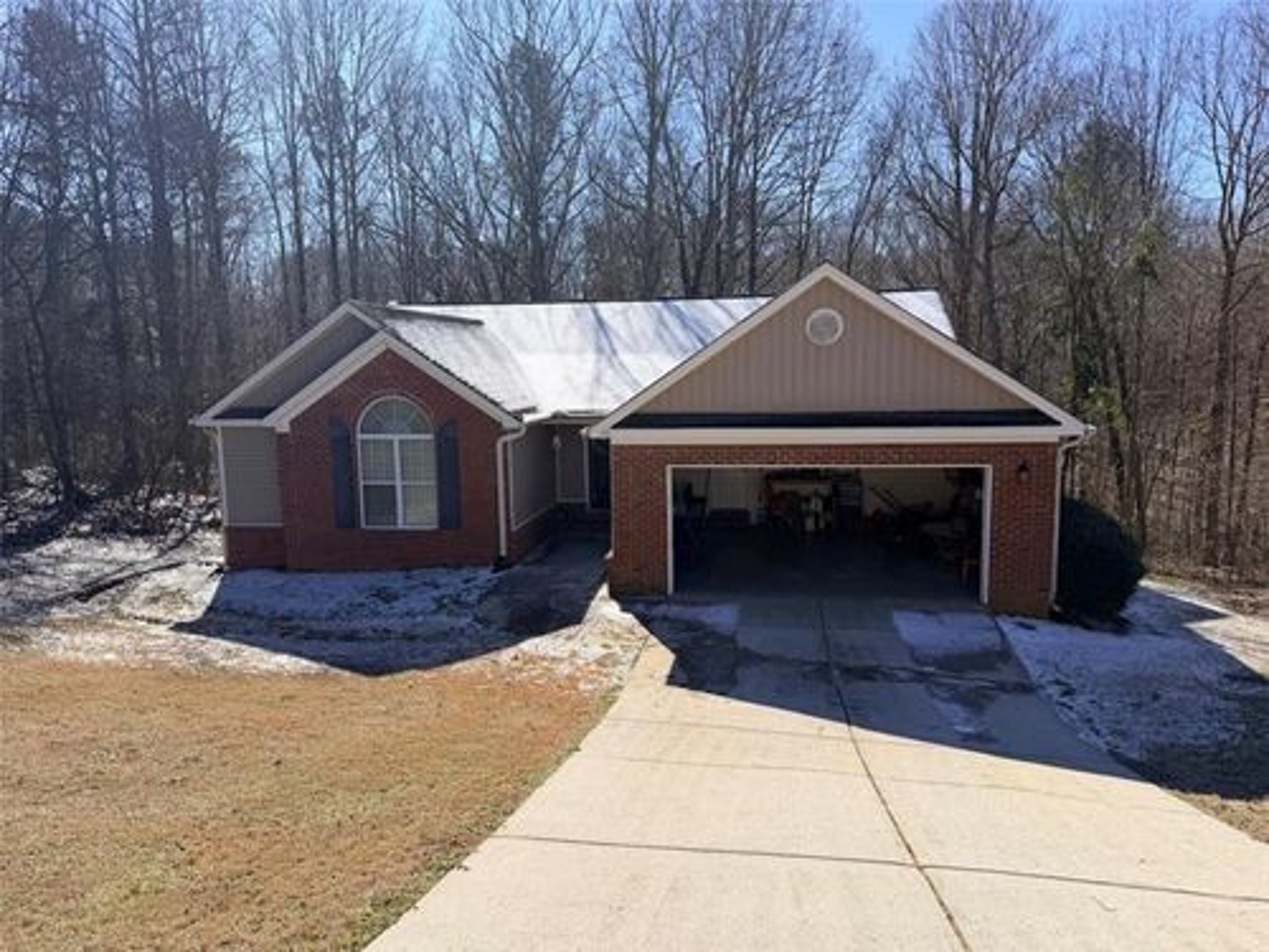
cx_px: 634
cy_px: 476
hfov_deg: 71.6
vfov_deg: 56.8
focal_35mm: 24
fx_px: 880
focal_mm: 6.76
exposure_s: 1/4405
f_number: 1.78
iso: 80
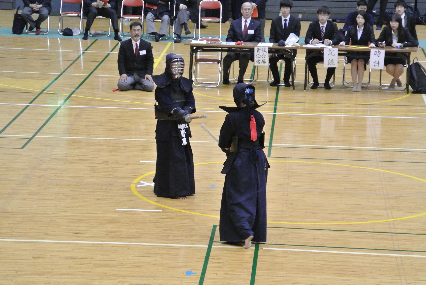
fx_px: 1789
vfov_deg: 9.1
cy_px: 142
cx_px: 213
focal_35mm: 151
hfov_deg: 13.6
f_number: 5.6
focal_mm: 56.2
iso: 1400
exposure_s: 1/30
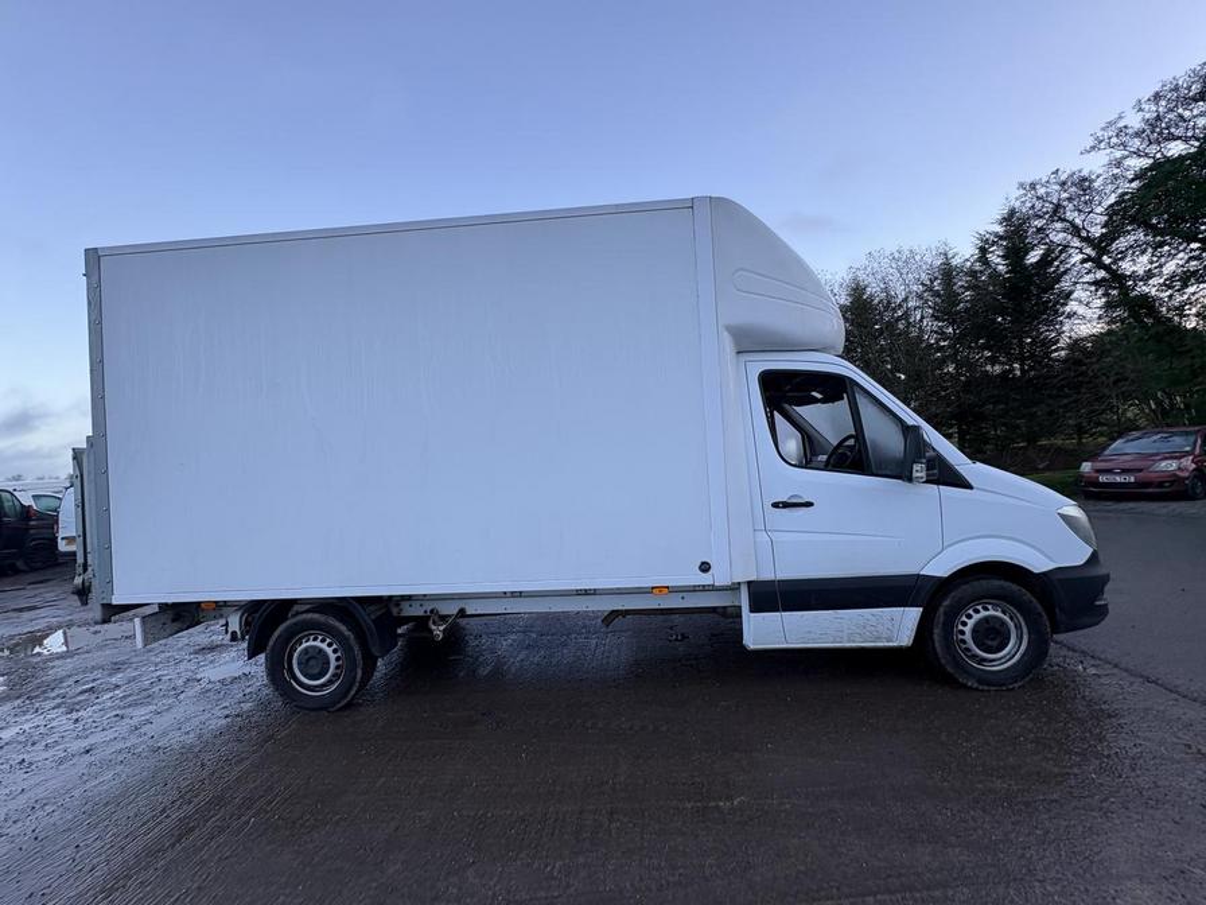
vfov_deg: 85.7
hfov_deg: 102.1
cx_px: 603
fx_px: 488
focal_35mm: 14
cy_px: 452
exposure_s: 1/144
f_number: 2.2
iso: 40
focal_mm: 2.22
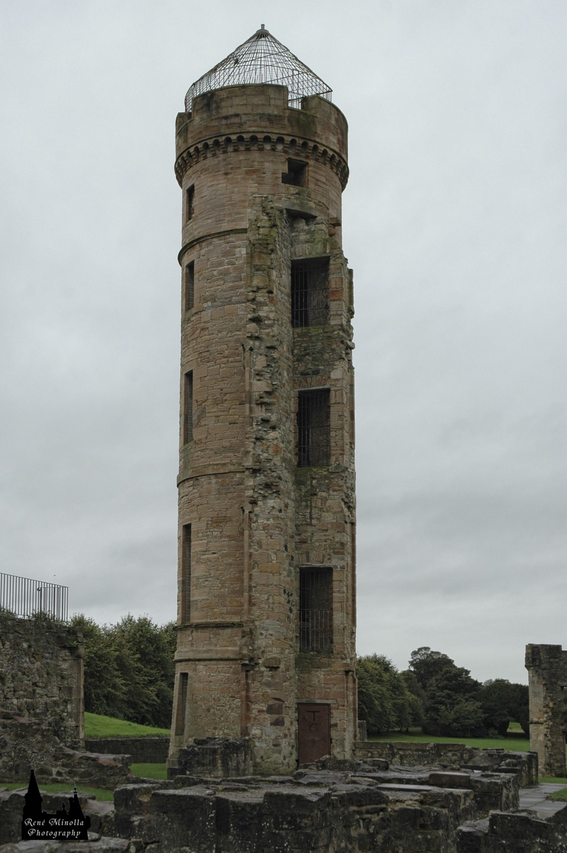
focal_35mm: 51
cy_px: 426
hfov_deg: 26.4
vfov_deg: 38.9
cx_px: 284
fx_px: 1207
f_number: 7.1
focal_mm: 34
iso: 200
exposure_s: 1/160
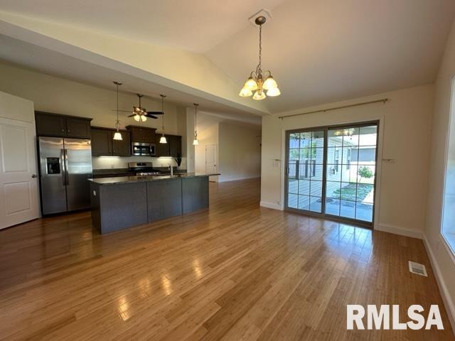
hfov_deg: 102.1
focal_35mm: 14
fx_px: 184
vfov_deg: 85.7
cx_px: 228
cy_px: 170
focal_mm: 2.22
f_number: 2.2
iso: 125
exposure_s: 1/120
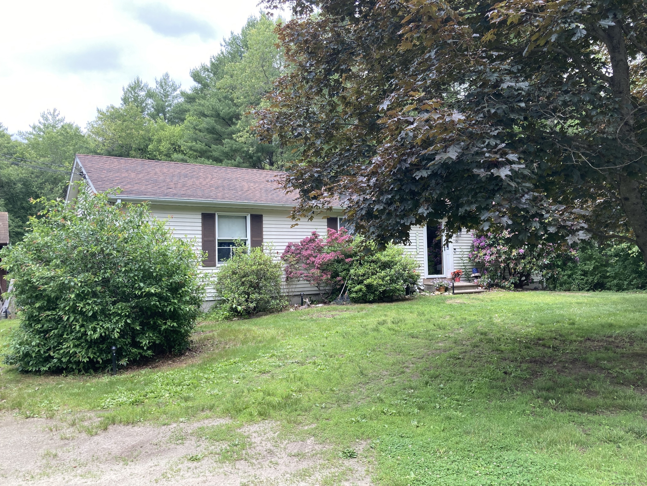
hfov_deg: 63.4
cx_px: 324
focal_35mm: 28
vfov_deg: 49.7
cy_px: 243
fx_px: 523
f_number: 1.8
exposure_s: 1/271
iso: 20
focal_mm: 3.99
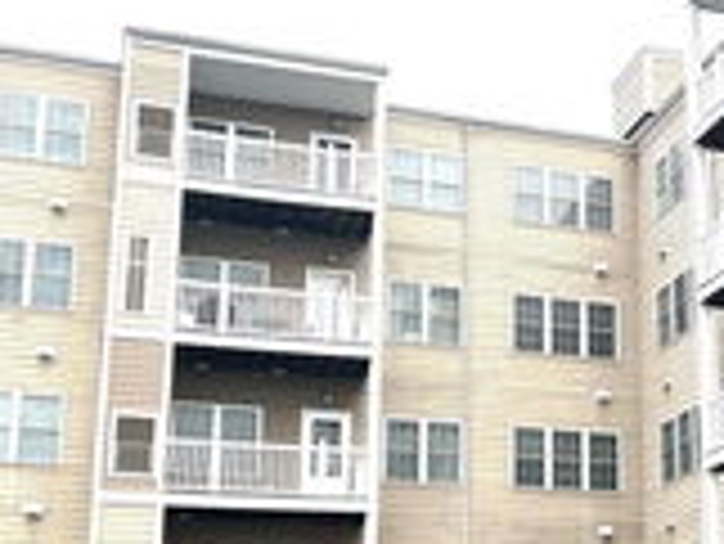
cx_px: 636
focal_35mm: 69
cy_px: 418
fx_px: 1444
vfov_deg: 21.1
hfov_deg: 27.3
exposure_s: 1/397
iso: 50
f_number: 1.5
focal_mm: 5.7
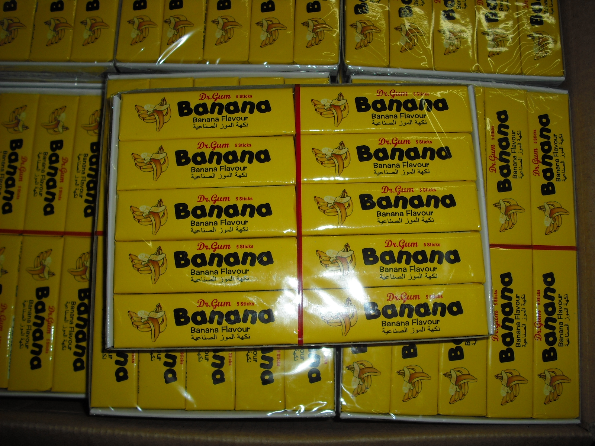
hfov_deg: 49.0
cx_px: 298
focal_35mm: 38
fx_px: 653
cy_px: 223
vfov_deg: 37.7
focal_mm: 6.2
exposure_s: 1/60
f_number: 2.8
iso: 64
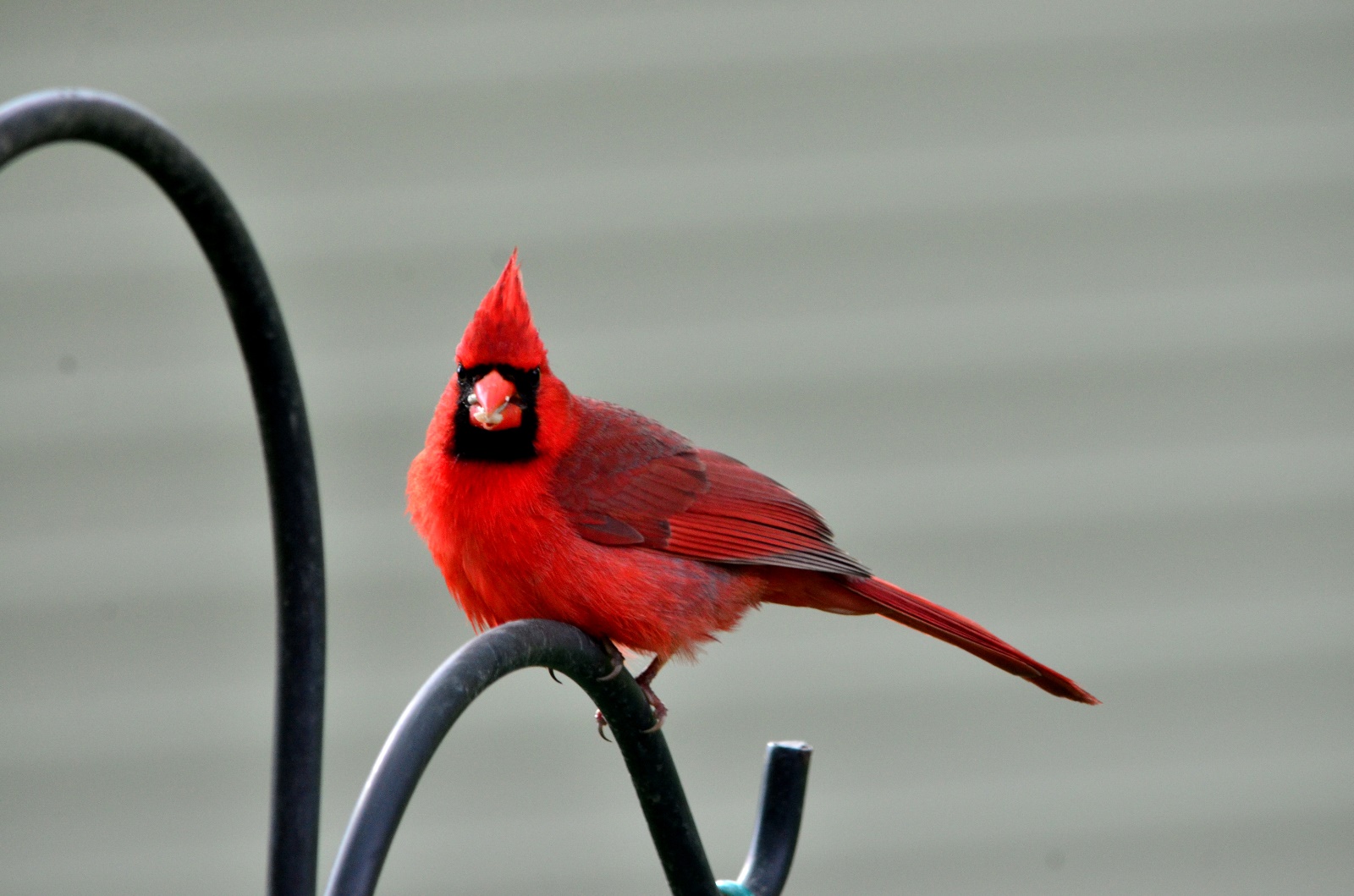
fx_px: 16886
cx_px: 677
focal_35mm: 450
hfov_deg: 4.6
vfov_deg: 3.0
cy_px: 448
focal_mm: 300
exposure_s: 1/200
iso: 1000
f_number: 8
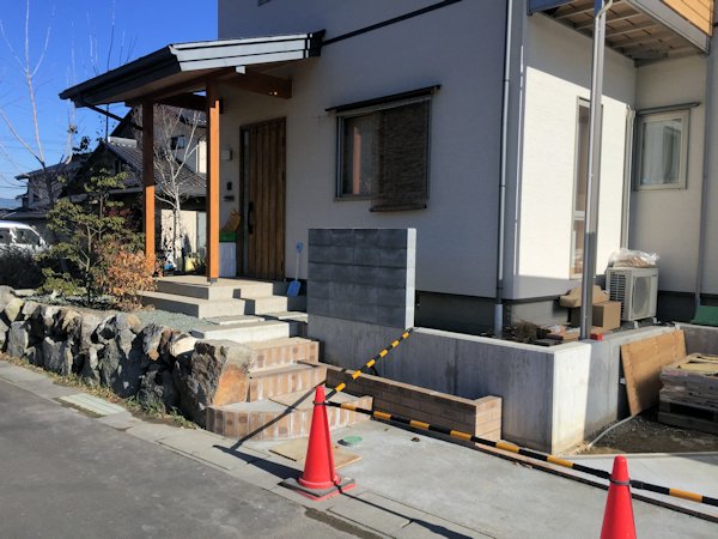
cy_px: 270
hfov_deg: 61.7
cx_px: 359
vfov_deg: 48.2
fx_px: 602
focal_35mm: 29
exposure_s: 1/2825
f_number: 2.2
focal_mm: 4.15
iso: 32
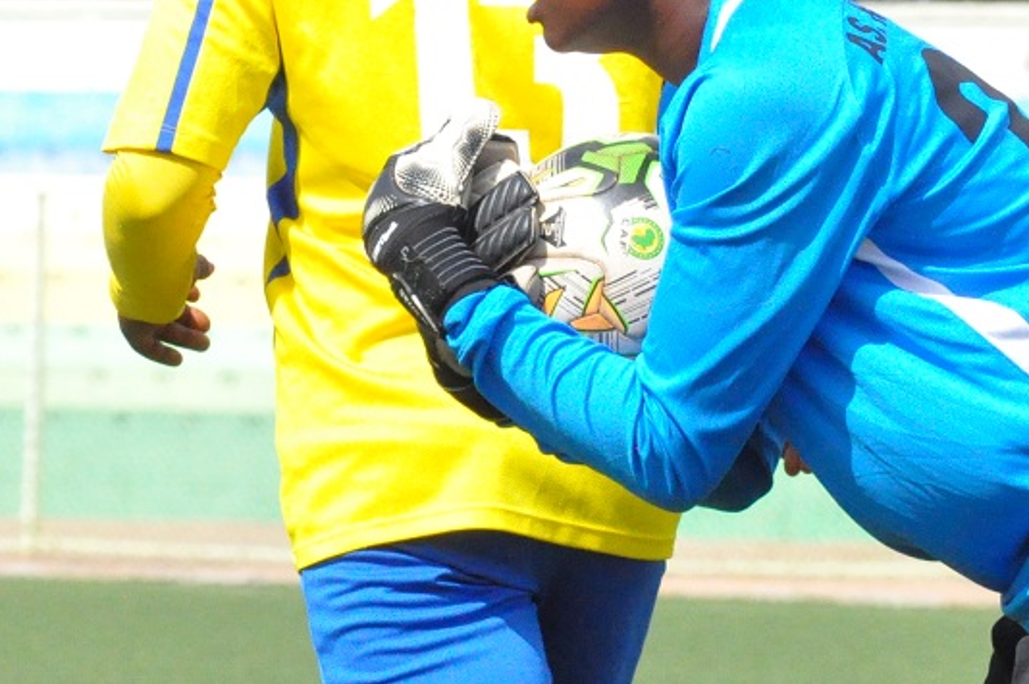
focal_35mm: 647
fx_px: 18476
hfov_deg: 3.2
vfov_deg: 2.1
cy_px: 181
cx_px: 530
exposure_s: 1/4000
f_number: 14
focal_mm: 180
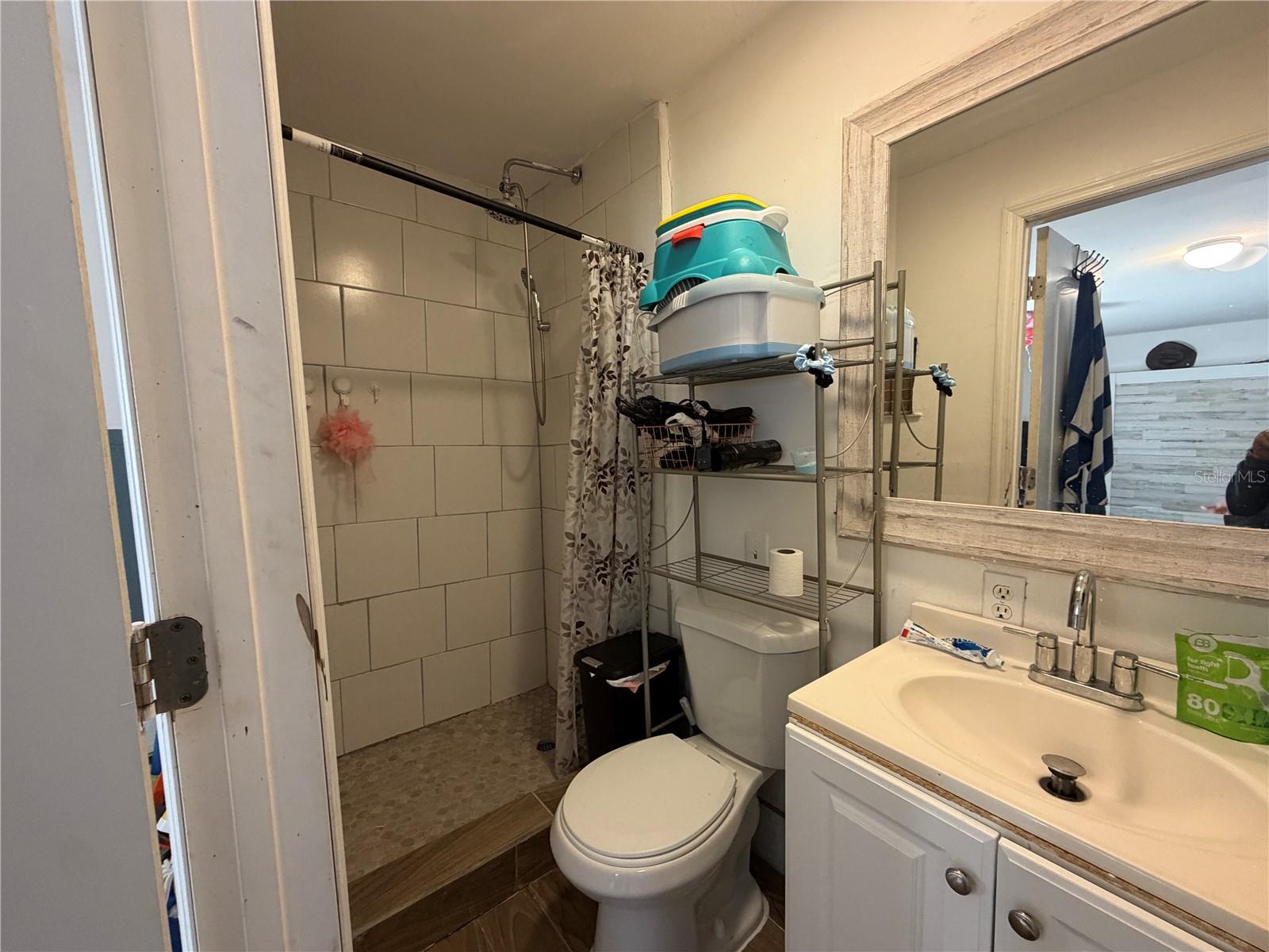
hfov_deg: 102.1
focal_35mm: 14
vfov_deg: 85.7
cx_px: 634
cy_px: 476
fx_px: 513
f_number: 2.2
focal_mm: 2.22
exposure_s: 1/60
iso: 320
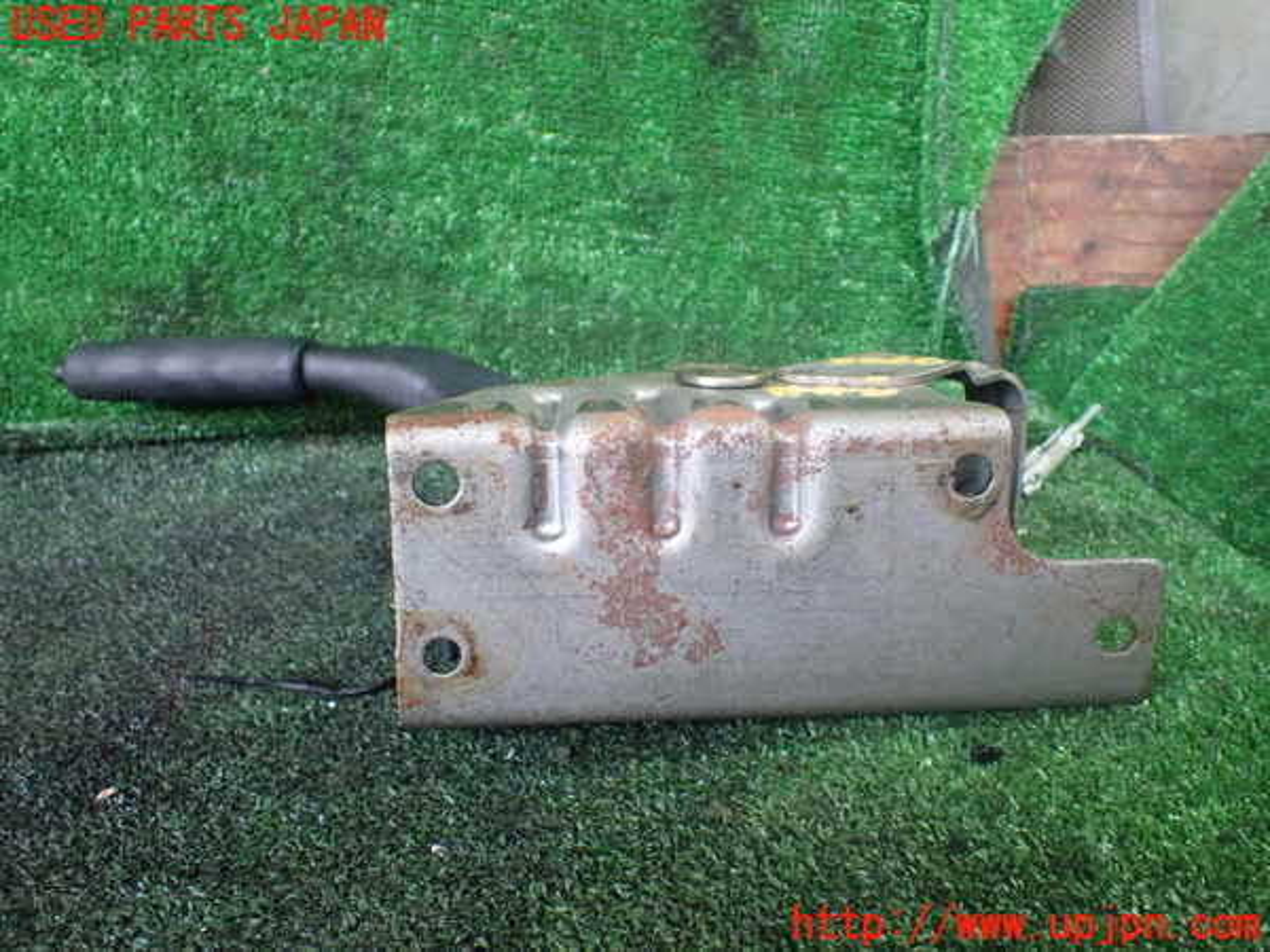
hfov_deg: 60.0
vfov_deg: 46.8
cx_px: 635
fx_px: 1101
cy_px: 476
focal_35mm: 30
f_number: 2.3
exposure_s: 1/50
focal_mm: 5.4
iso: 800
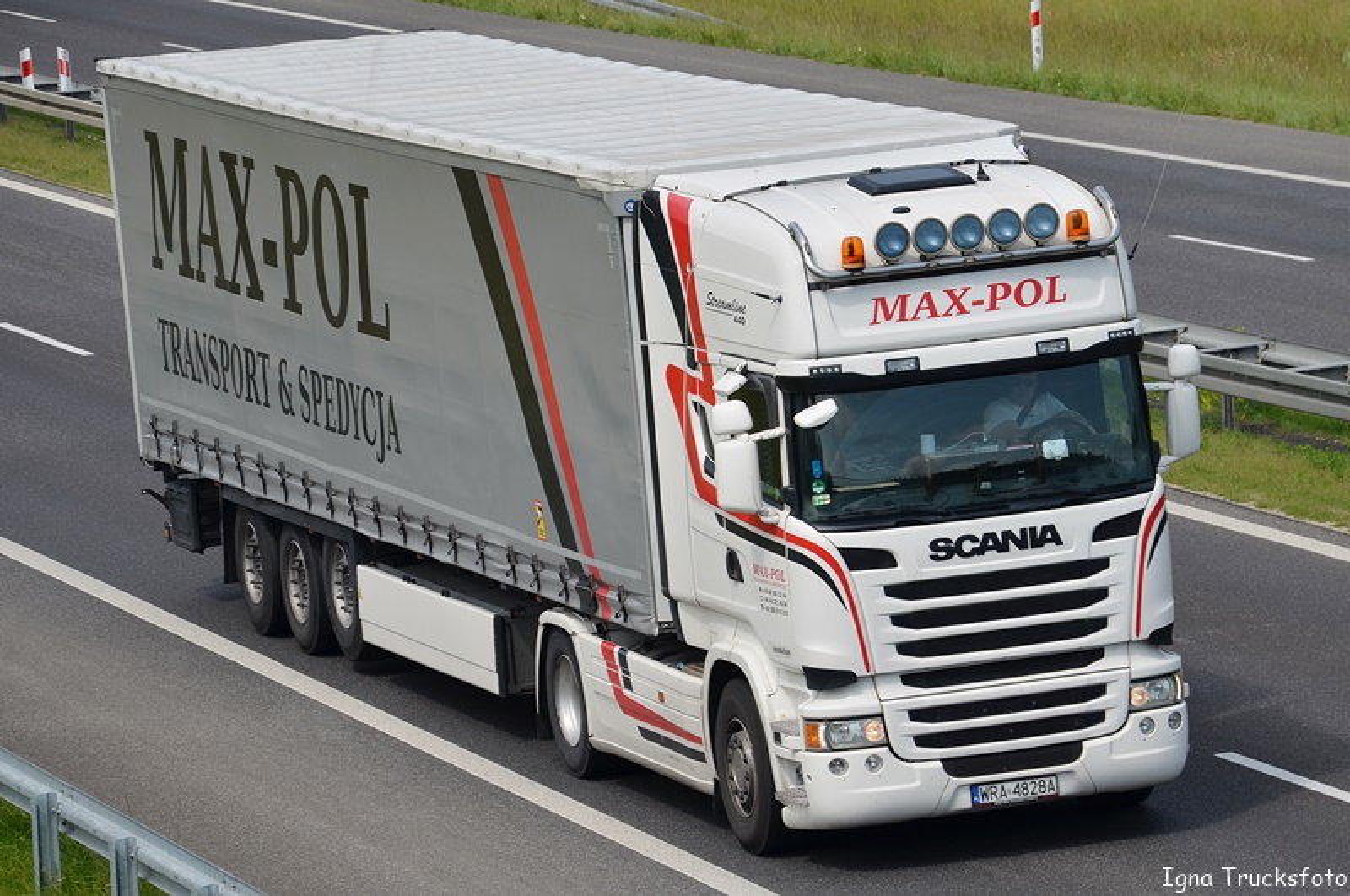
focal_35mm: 158
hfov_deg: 13.1
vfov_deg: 8.7
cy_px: 448
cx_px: 675
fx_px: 5898
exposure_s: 1/800
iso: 100
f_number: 5.6
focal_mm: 105
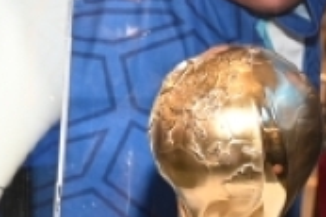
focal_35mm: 166
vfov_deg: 8.2
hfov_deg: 11.1
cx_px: -345
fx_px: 1502
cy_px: 183
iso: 640
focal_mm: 24
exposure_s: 1/160
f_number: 4
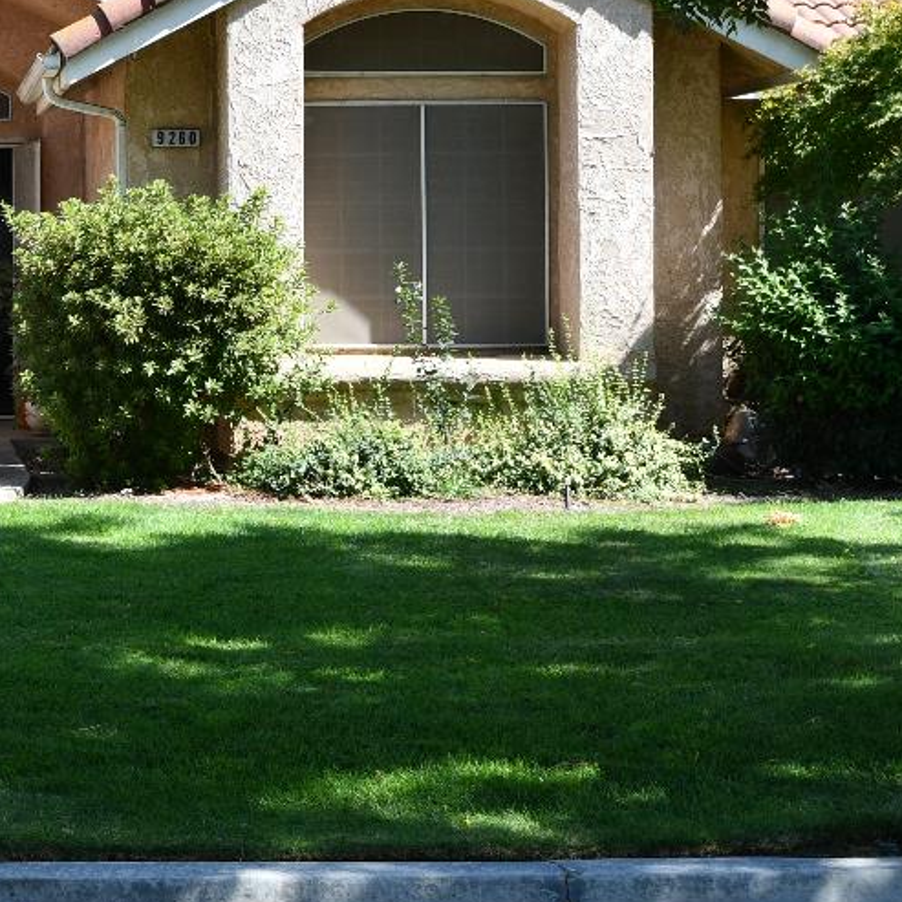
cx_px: -137
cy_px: 260
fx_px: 2742
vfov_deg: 18.6
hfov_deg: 17.9
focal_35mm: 93
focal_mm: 24
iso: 320
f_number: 9
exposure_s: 1/200
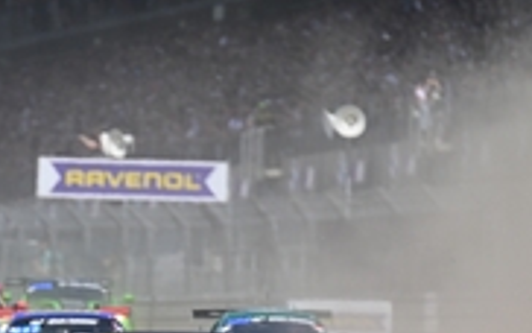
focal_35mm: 1010
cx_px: 94
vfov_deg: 1.3
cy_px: 424
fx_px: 14653
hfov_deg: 2.1
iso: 200
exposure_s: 1/5000
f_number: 2.8
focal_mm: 300
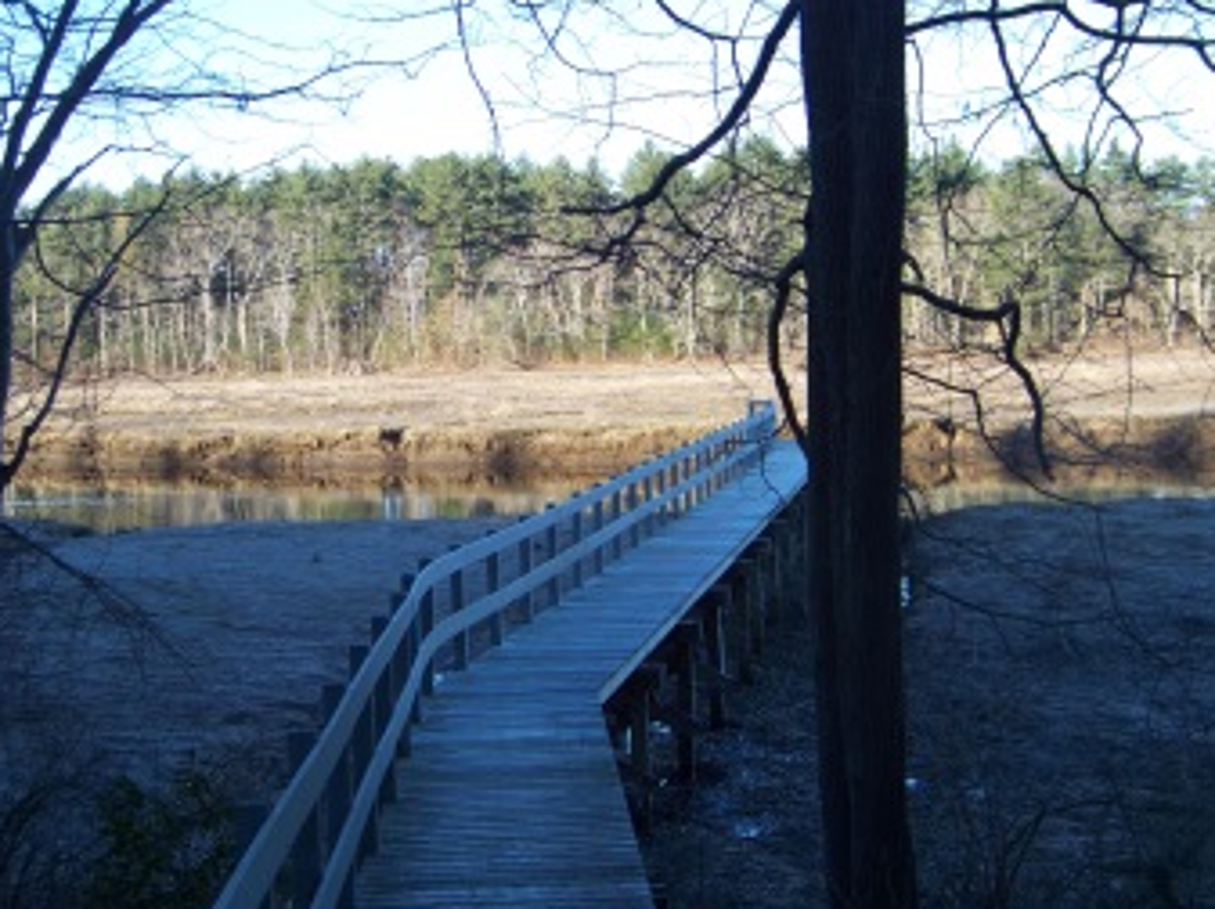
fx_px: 2419
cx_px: 586
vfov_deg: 21.3
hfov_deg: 28.2
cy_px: 449
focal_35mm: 69
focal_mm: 10.5
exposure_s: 1/250
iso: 65
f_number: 3.2
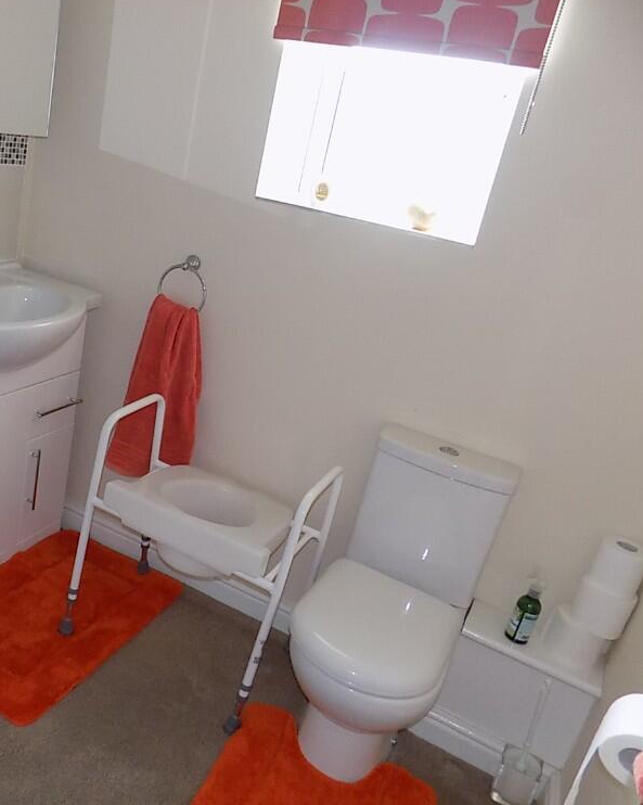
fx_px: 738
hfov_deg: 45.3
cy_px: 406
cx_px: 155
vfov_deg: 57.2
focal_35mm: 31
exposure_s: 1/30
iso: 280
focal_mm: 4
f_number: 3.1
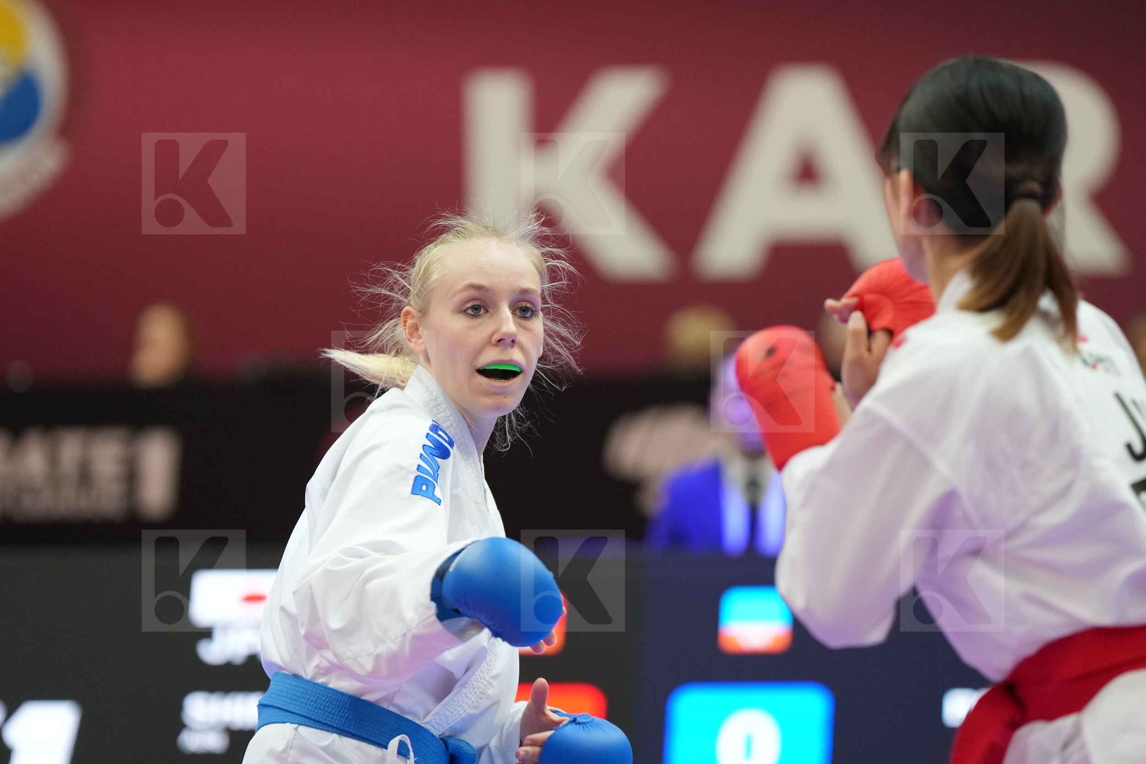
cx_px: 573
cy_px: 382
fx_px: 7766
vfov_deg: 5.6
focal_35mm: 244
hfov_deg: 8.4
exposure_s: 1/1000
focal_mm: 163
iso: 2000
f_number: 2.8
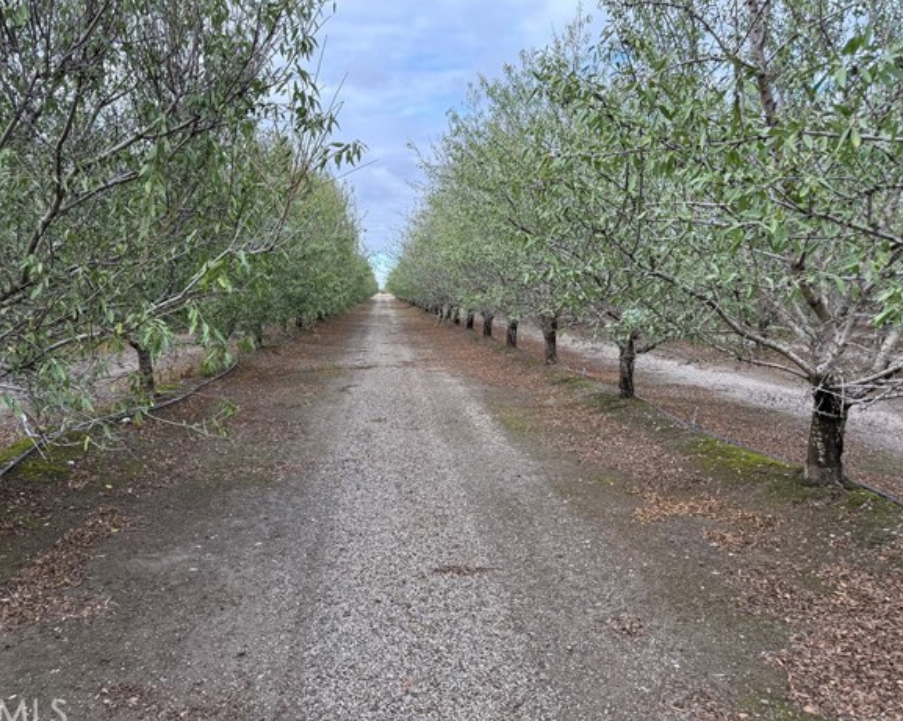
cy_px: 360
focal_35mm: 26
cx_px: 404
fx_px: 695
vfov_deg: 54.9
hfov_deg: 65.9
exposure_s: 1/822
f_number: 1.78
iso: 100
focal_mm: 6.76
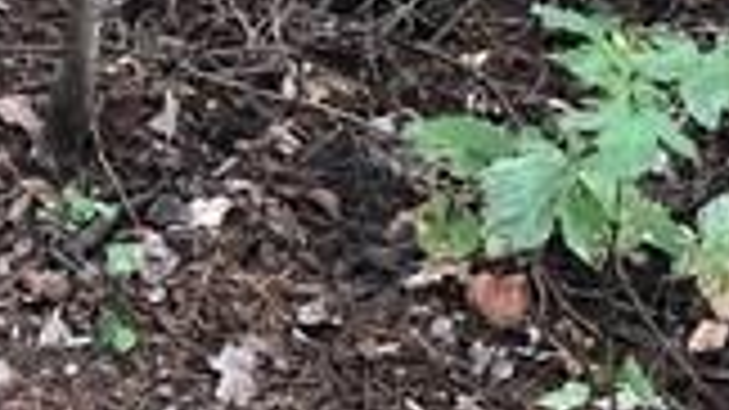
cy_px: -446
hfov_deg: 11.0
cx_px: -122
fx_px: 3729
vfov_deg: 6.1
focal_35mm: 193
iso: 25
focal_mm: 3.99
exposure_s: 1/30
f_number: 1.8
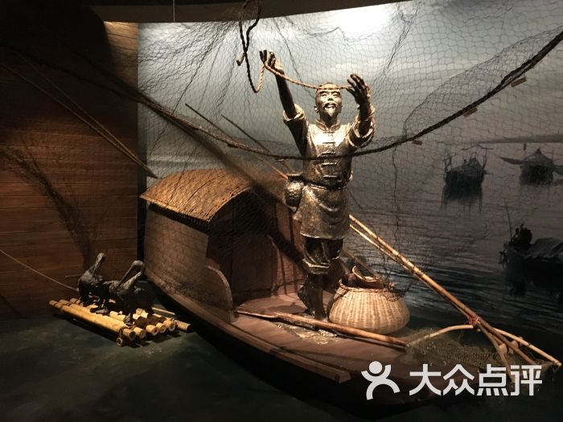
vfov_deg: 48.2
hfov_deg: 61.7
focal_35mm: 29
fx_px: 472
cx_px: 282
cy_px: 211
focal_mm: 4.15
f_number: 2.2
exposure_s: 1/17
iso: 320
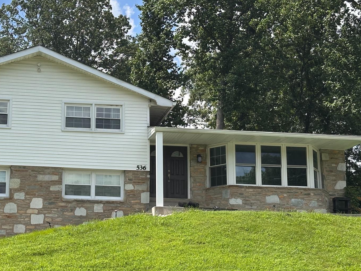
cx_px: 120
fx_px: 751
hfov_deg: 26.9
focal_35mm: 72
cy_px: 142
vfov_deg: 20.4
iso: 64
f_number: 1.78
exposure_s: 1/2976
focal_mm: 6.86
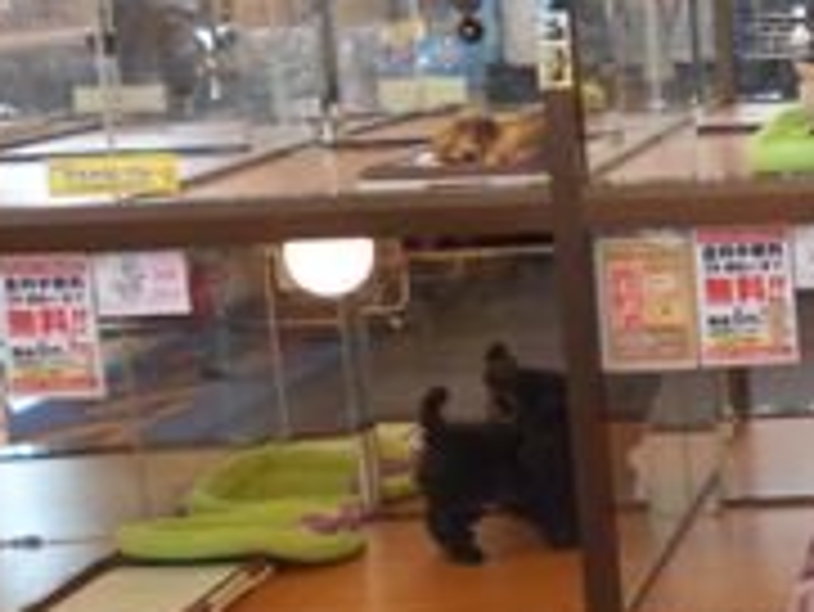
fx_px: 2024
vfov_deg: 17.2
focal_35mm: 86
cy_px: 284
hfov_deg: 20.0
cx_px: 1183
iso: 160
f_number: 3.2
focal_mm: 4.6
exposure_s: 1/30
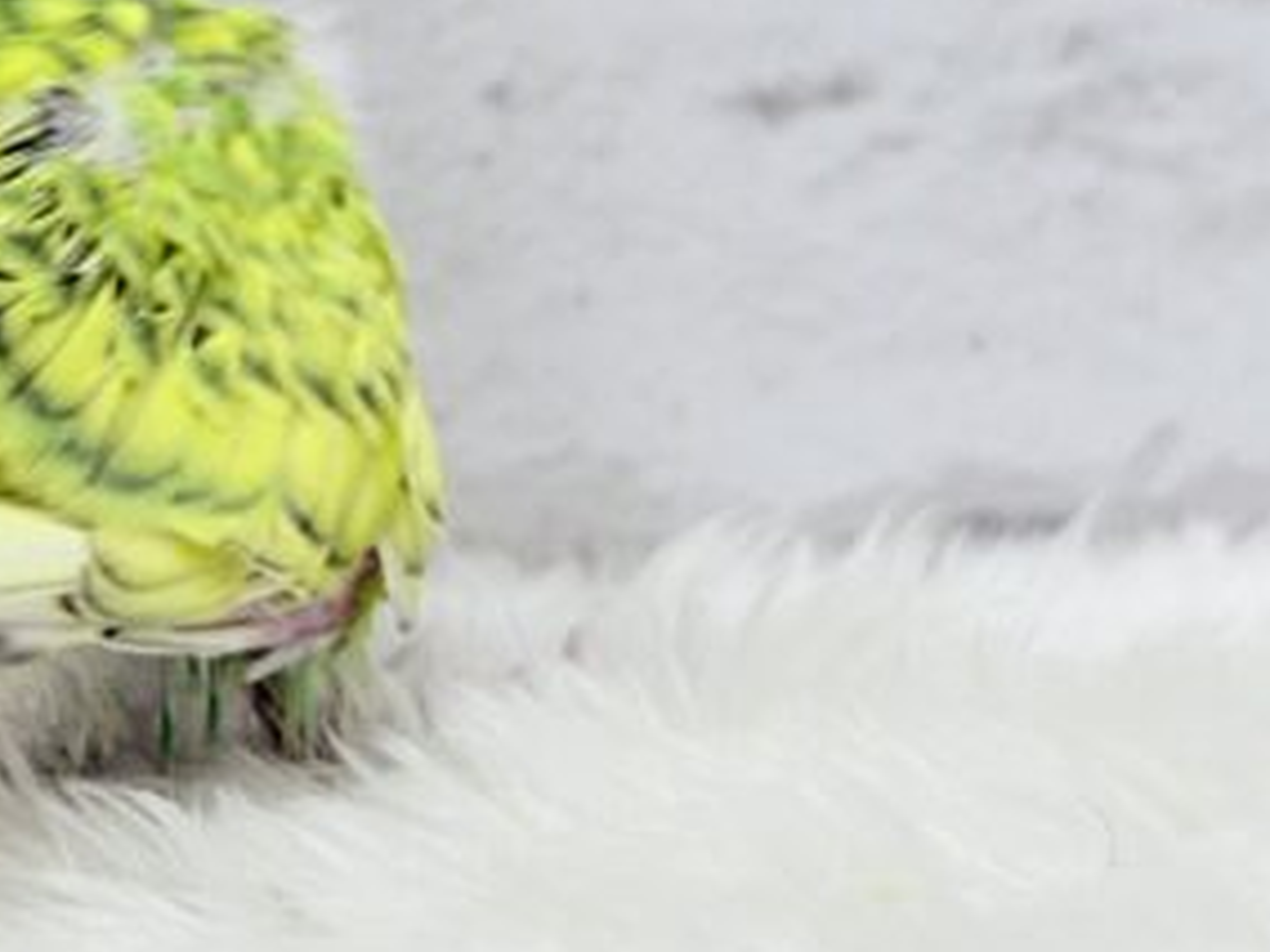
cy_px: 116
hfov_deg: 16.4
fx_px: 4293
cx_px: -112
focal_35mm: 117
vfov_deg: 12.6
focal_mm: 5.96
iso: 40
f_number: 1.6
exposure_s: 1/50
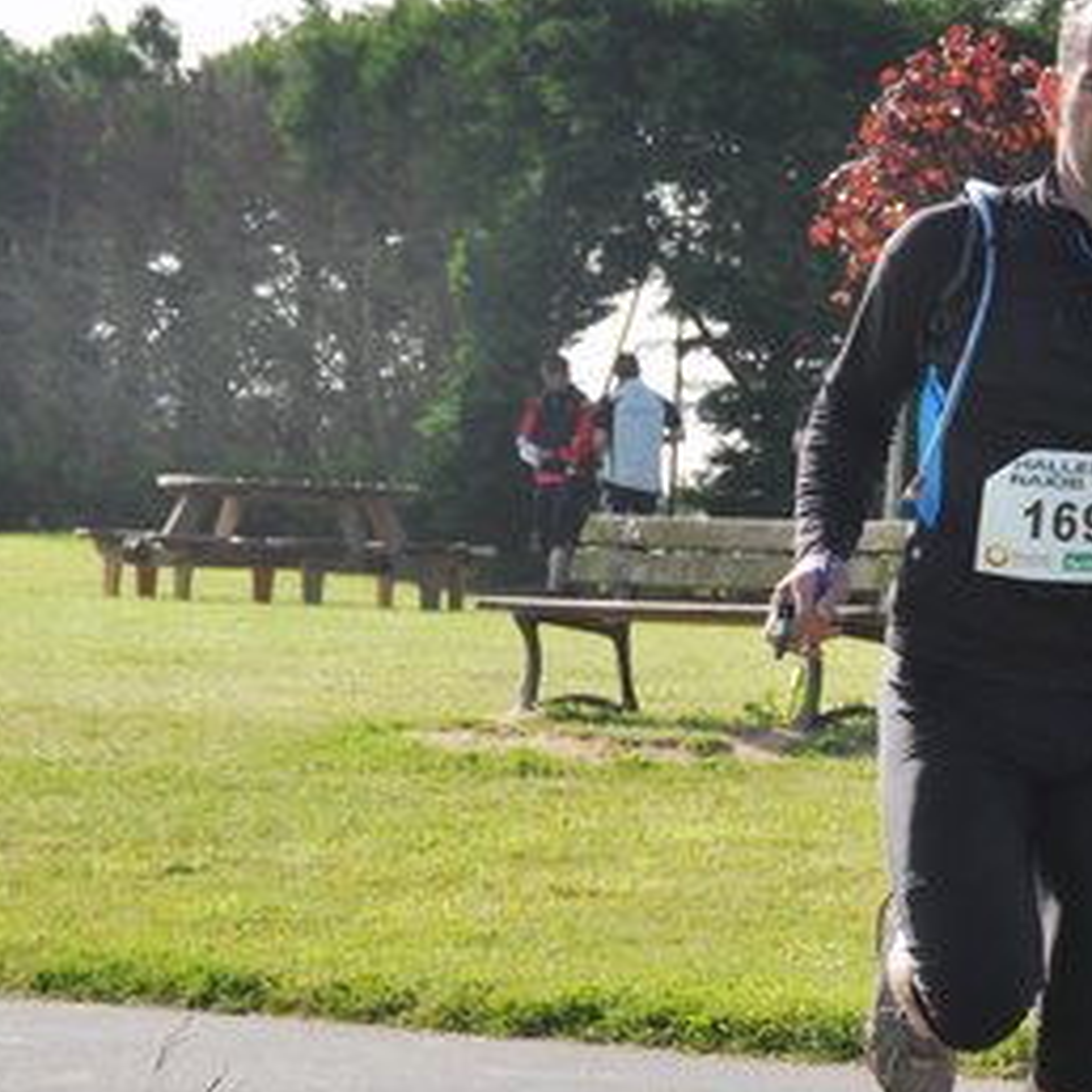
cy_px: 540
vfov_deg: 10.0
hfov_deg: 10.0
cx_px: 1050
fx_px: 6210
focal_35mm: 174
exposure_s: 1/1600
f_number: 6.3
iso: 400
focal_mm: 44
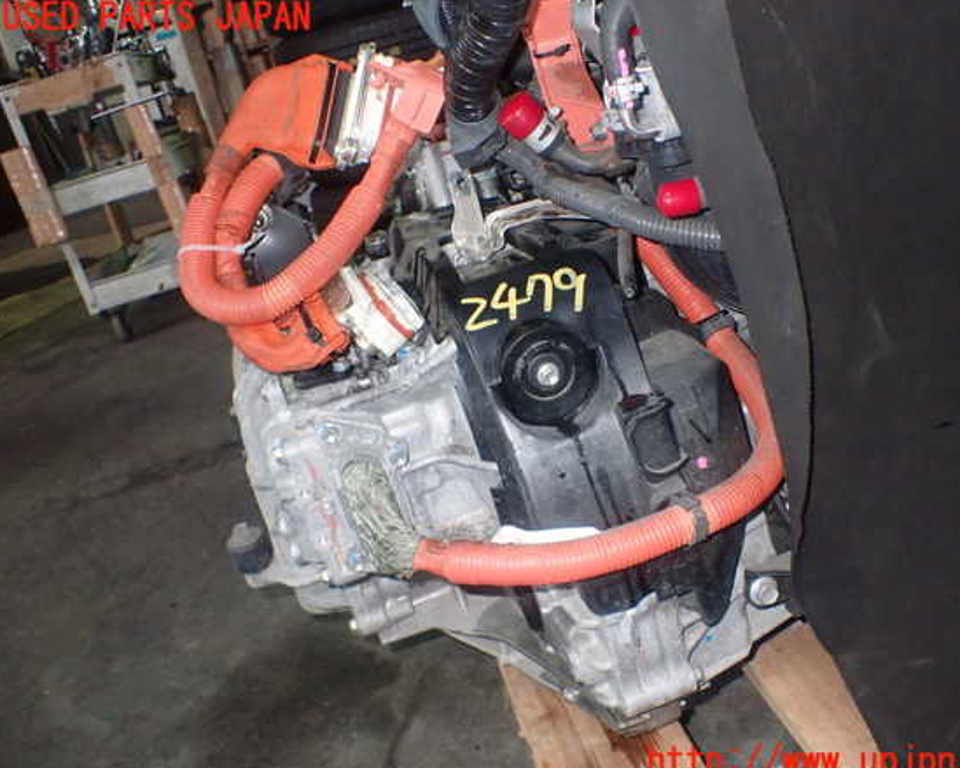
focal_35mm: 32
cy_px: 390
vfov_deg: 45.8
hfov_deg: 55.6
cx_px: 518
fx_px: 909
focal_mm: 5.4
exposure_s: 1/30
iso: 800
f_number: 6.3
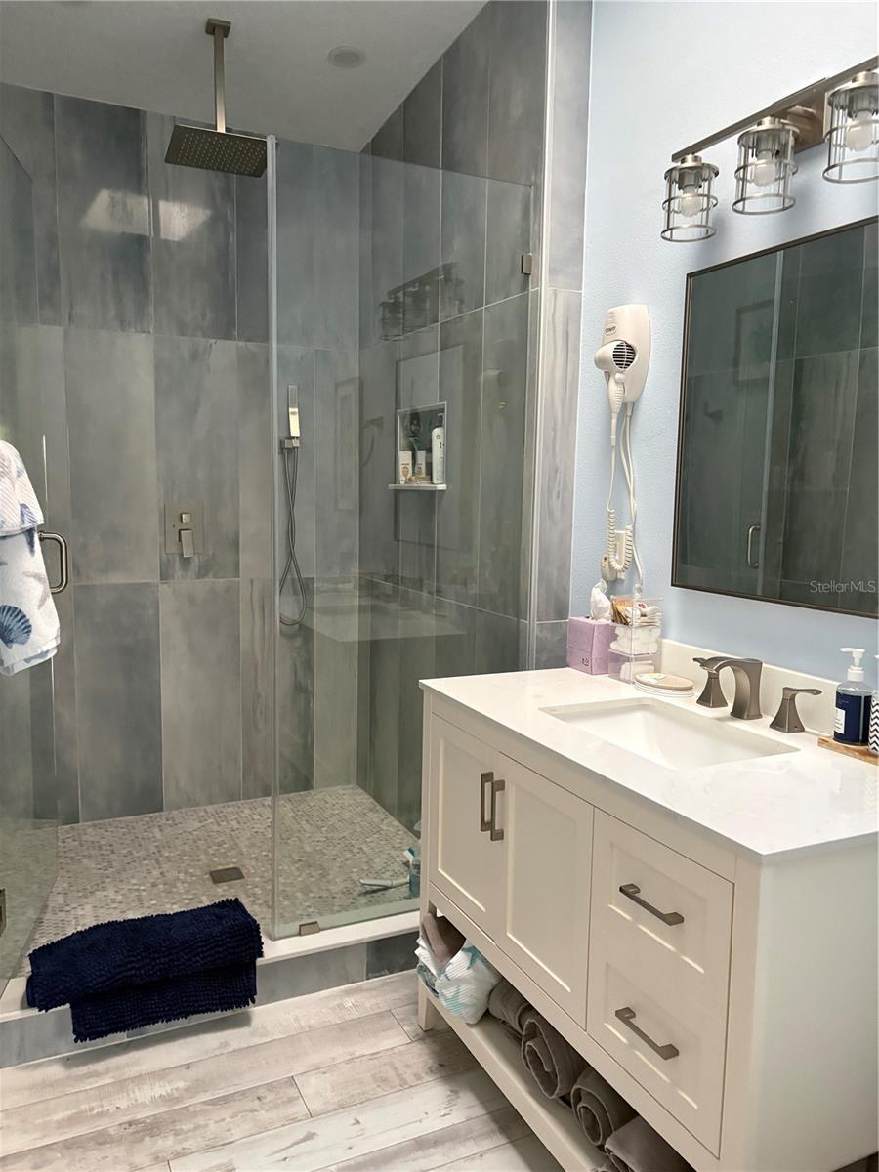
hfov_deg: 53.1
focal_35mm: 26
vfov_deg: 67.3
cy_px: 586
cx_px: 440
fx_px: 880
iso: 500
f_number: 1.6
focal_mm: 5.96
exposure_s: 1/40
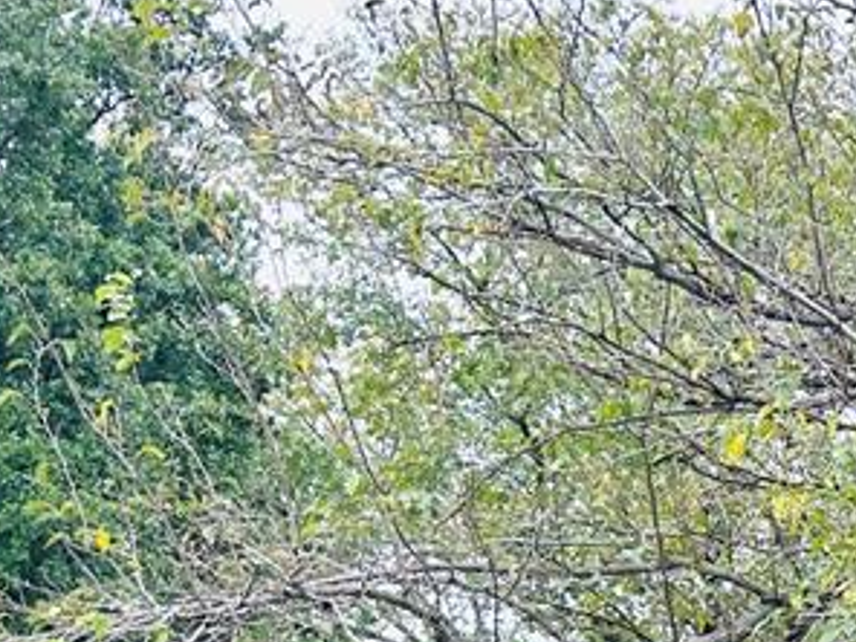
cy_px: 823
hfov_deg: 18.2
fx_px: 2226
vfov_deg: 15.6
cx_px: 1437
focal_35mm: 90
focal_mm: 5.7
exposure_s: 1/259
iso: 40
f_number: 1.5
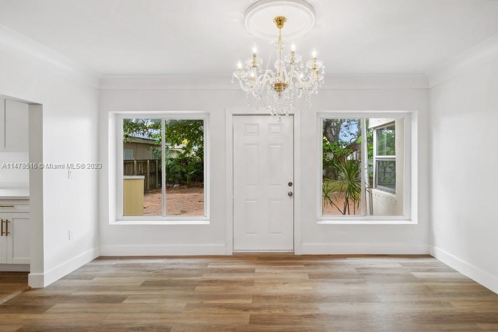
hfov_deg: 96.7
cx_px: 249
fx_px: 221
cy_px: 166
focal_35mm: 16
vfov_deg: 73.8
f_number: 9
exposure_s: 1/20
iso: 200
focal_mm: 16
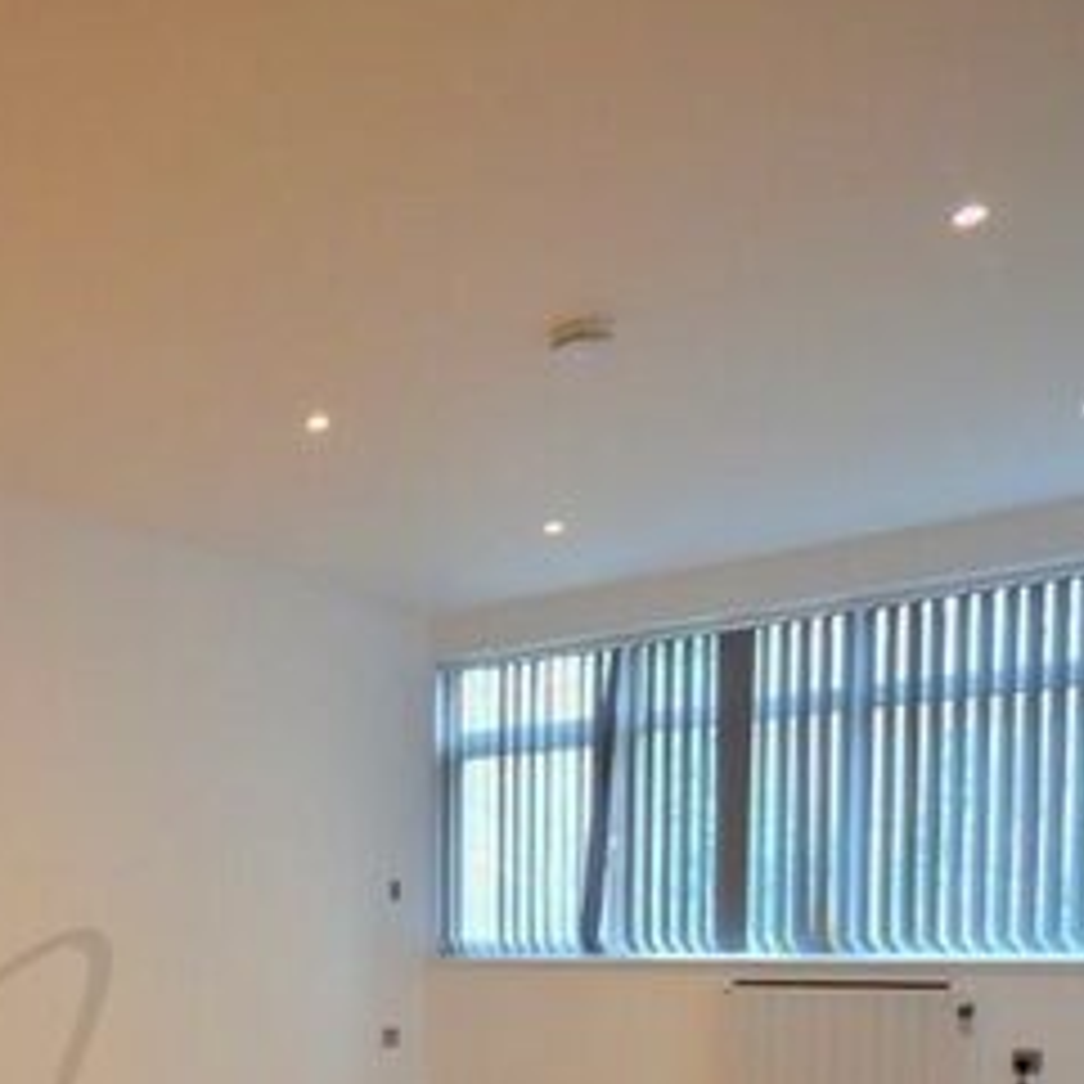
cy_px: 1001
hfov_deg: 38.9
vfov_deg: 41.0
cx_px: -40
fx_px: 1311
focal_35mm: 37
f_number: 4
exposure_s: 1/60
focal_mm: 10
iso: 500
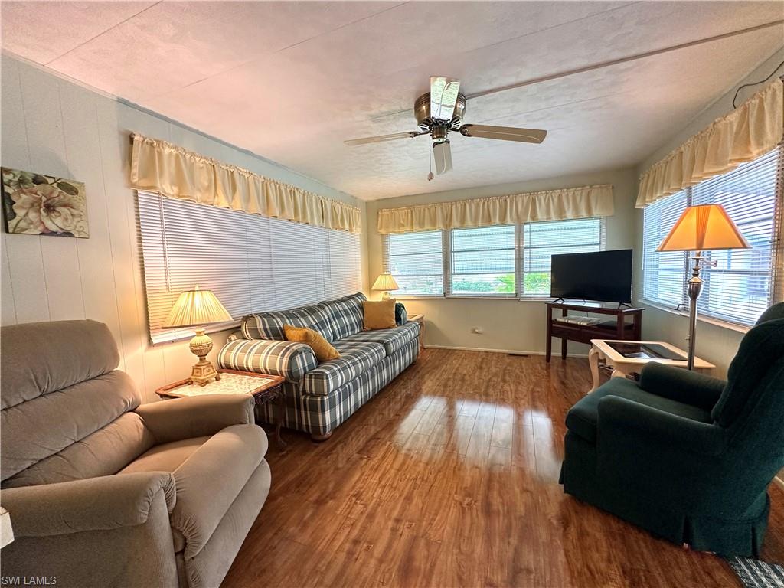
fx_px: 317
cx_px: 392
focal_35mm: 14
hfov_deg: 102.1
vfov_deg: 85.7
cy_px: 294
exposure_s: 1/120
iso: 250
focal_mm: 2.22
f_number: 2.2
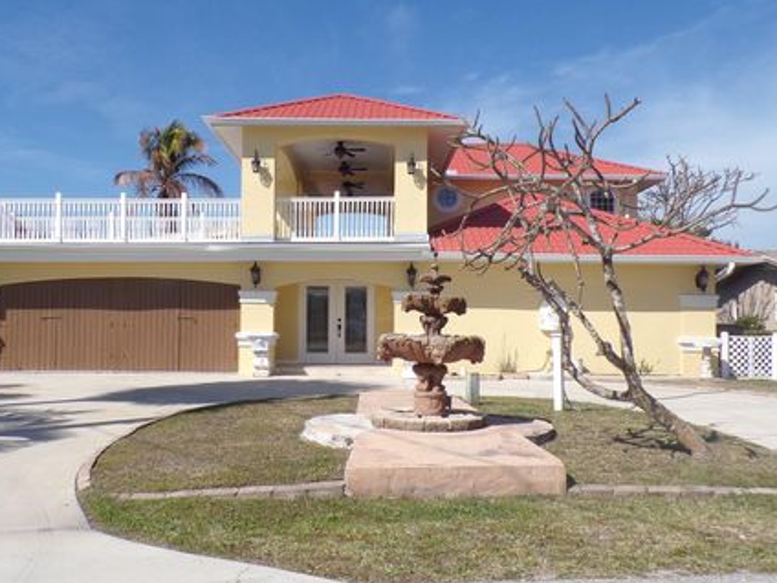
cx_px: 359
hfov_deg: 55.3
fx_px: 741
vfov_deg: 42.9
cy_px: 265
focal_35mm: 33
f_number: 6
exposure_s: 1/400
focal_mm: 5
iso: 80
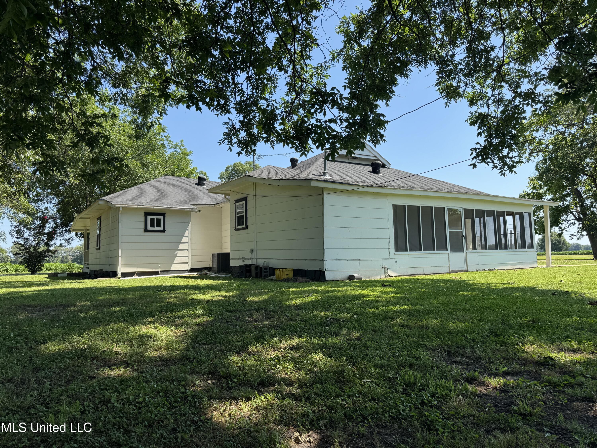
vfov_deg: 56.8
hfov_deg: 71.6
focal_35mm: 24
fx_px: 414
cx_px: 298
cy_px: 224
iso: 80
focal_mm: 6.76
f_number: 1.78
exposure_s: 1/1560
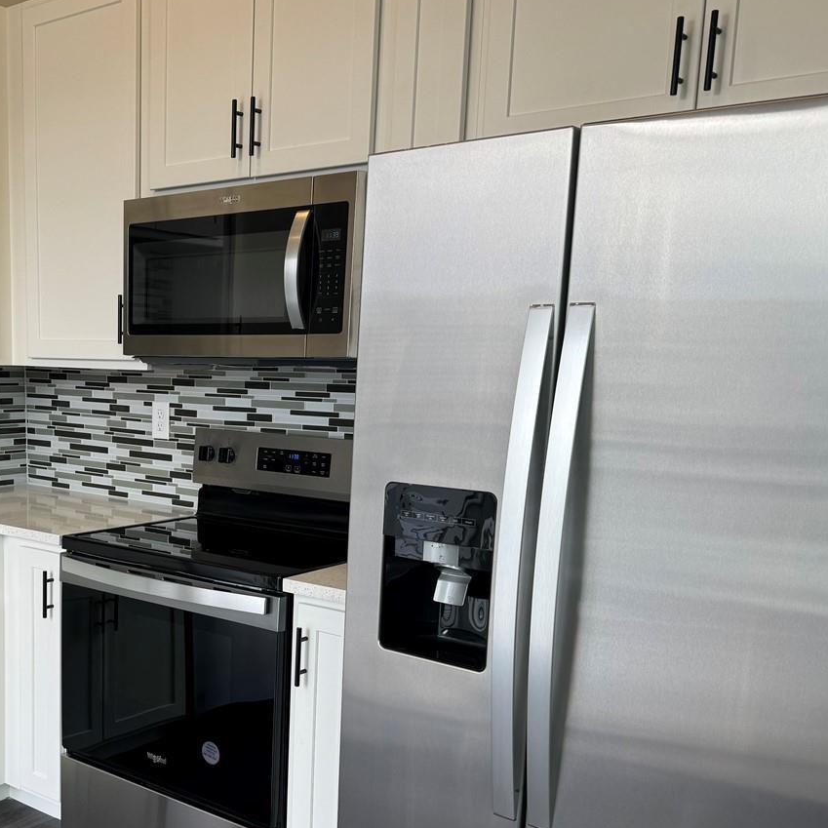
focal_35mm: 40
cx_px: 166
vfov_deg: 41.4
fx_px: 1082
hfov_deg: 40.2
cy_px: 541
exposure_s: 1/142
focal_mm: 6.76
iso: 64
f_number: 1.78
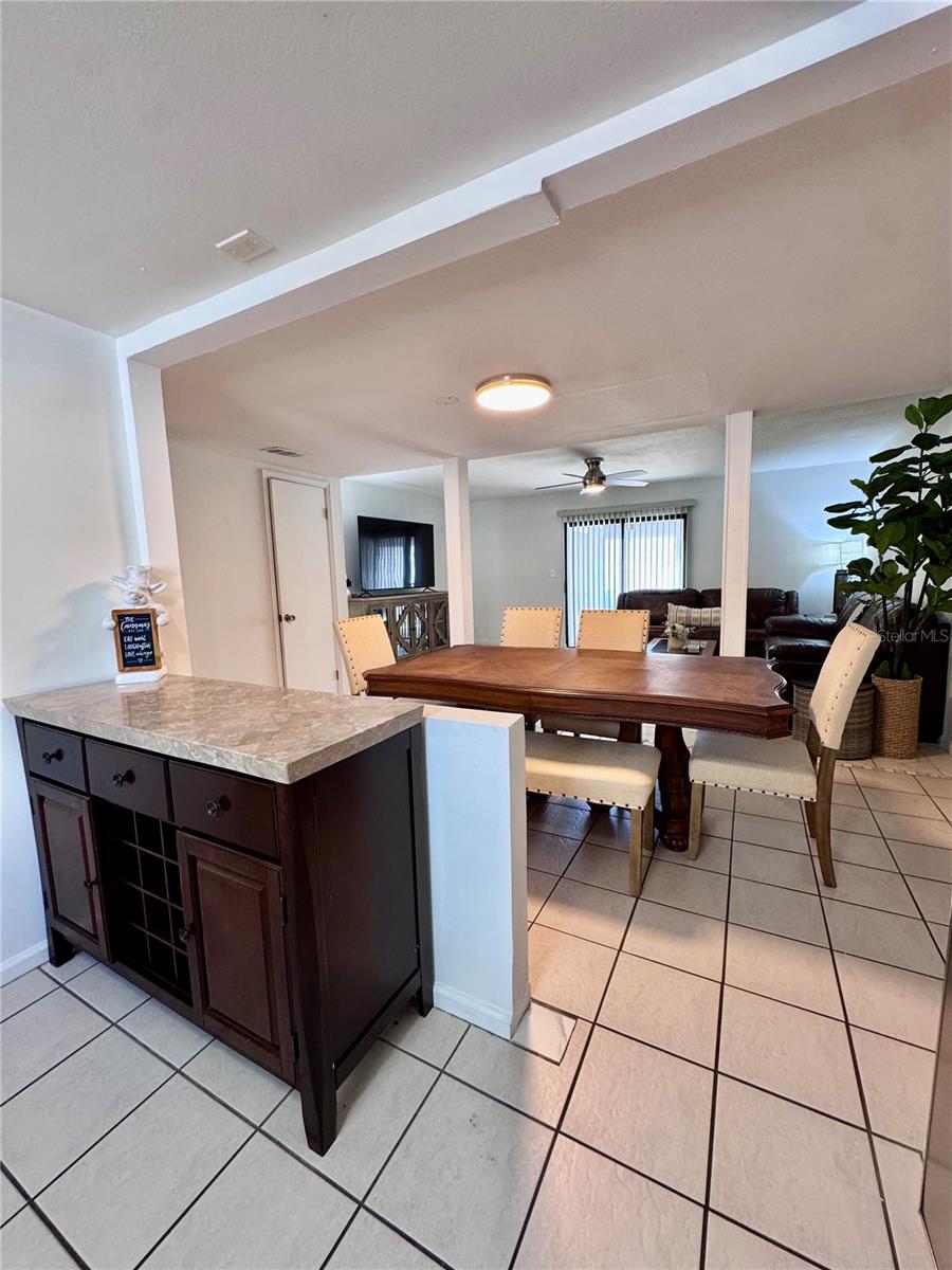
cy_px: 635
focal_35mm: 14
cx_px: 476
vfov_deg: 102.1
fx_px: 513
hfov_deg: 85.7
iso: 250
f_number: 2.2
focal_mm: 2.22
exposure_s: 1/60
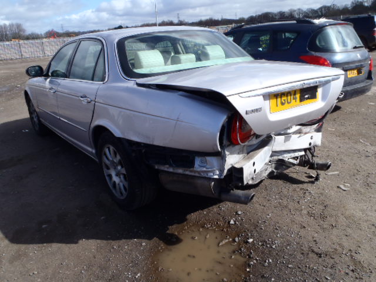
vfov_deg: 49.7
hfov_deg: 63.4
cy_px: 141
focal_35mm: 28
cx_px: 188
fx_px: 304
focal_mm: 5
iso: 80
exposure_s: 1/400
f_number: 4.5
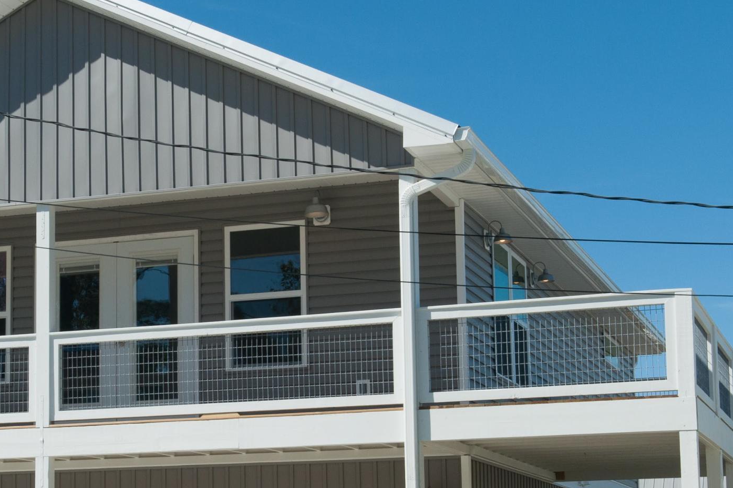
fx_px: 1750
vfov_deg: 15.8
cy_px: 348
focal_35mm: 86
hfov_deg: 23.4
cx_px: 194
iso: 640
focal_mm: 40
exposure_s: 1/640
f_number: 14
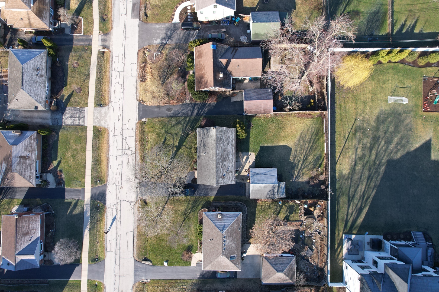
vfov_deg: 57.2
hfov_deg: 78.6
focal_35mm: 22
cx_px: 220
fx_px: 268
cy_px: 146
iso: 100
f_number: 2.8
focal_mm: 8.38
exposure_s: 1/400
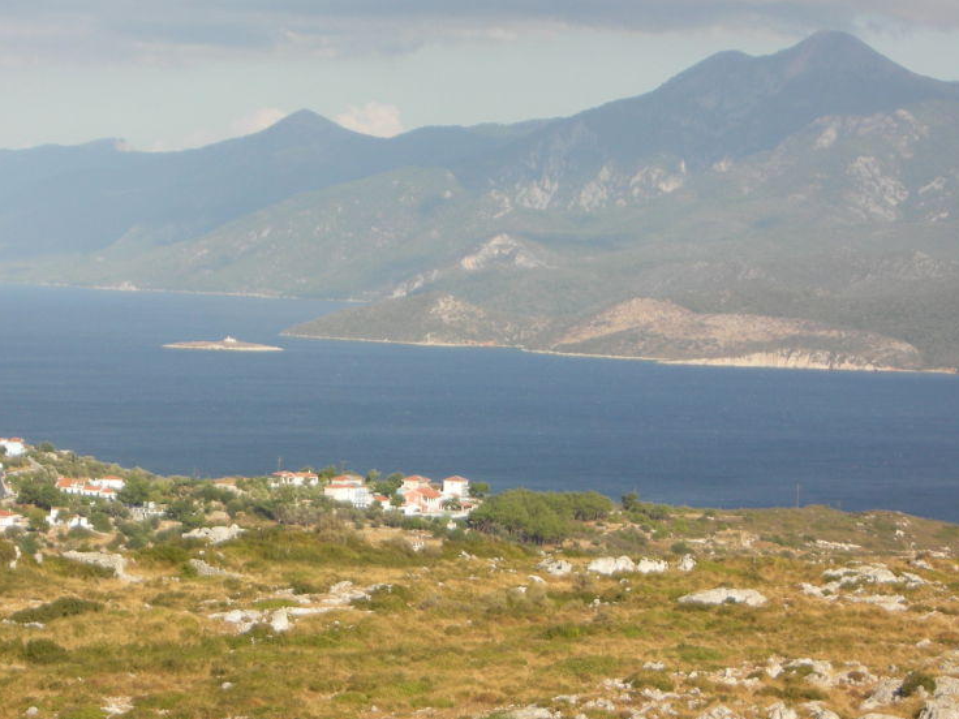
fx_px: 4045
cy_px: 290
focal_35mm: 146
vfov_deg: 10.2
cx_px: 309
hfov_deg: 13.5
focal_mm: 17.4
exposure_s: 1/230
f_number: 5.4
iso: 50
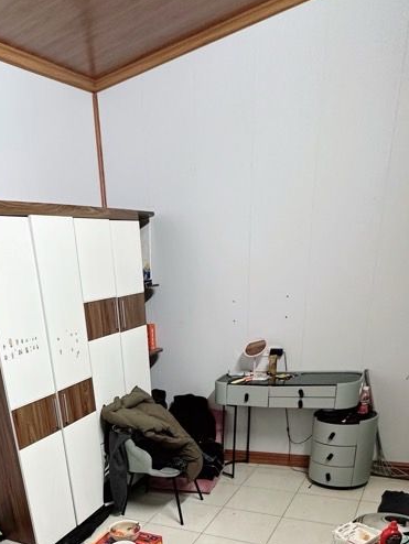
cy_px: 504
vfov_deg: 52.9
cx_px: 74
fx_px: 456
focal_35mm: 29
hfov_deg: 45.5
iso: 160
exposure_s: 1/50
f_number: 2.2
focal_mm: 2.22
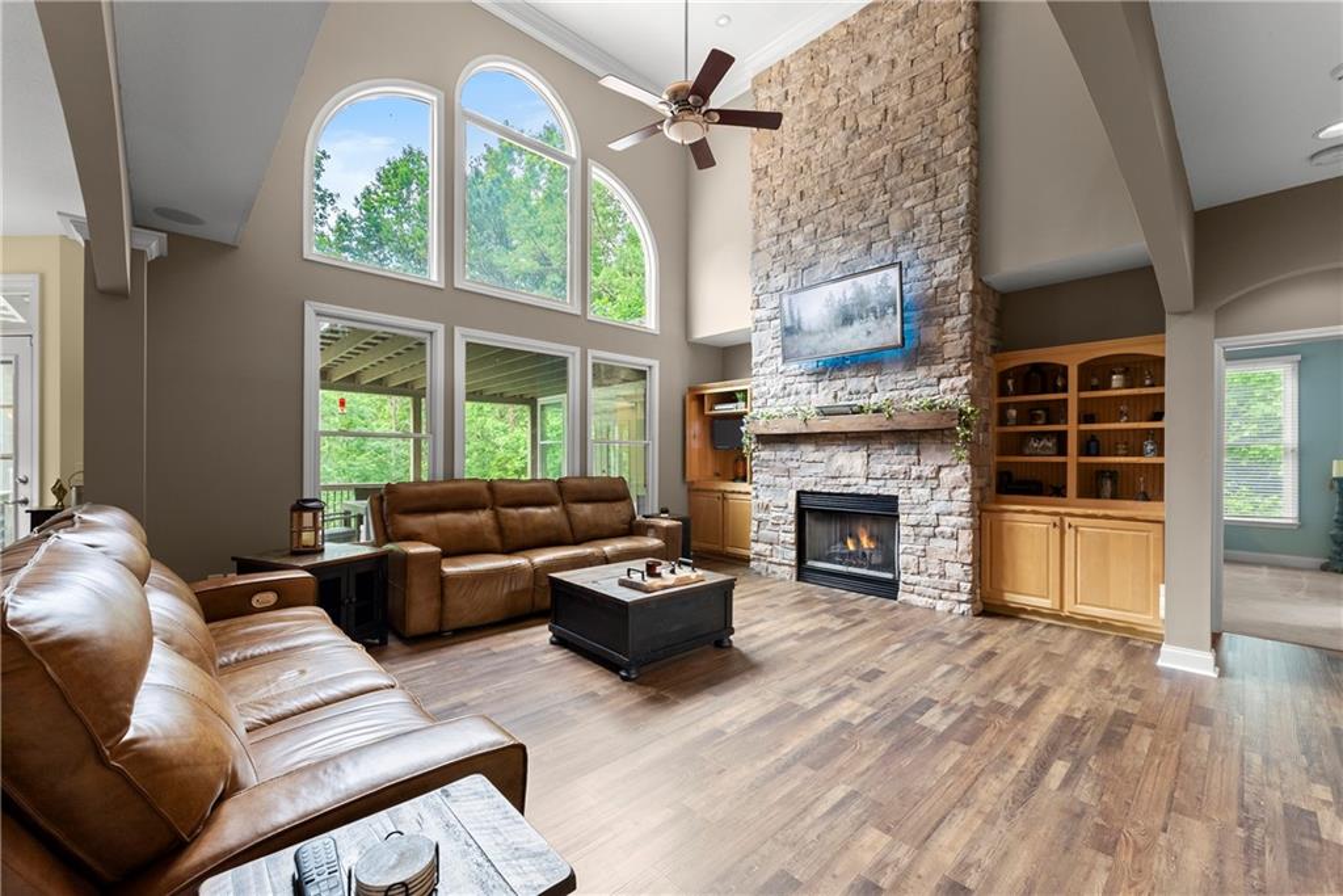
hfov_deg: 104.2
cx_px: 672
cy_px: 448
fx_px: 522
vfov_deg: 81.2
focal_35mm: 14
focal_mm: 14
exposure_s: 1/8
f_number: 7.1
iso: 800
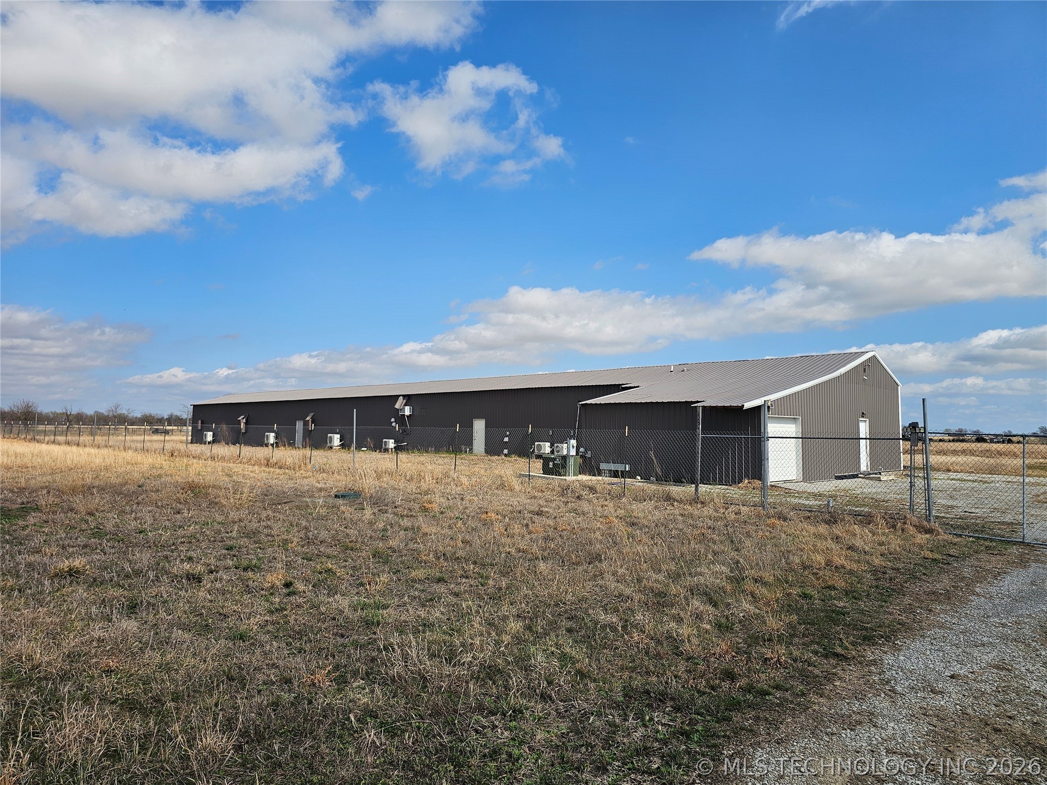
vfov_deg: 58.9
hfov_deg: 73.9
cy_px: 392
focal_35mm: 23
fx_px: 696
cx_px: 524
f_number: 1.7
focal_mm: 6.3
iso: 10
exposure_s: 1/1343
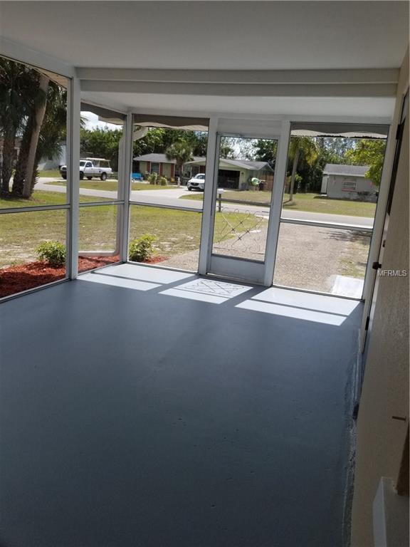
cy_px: 274
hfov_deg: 53.1
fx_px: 411
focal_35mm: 26
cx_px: 205
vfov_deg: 67.3
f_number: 1.7
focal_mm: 4.25
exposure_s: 1/1688
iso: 50
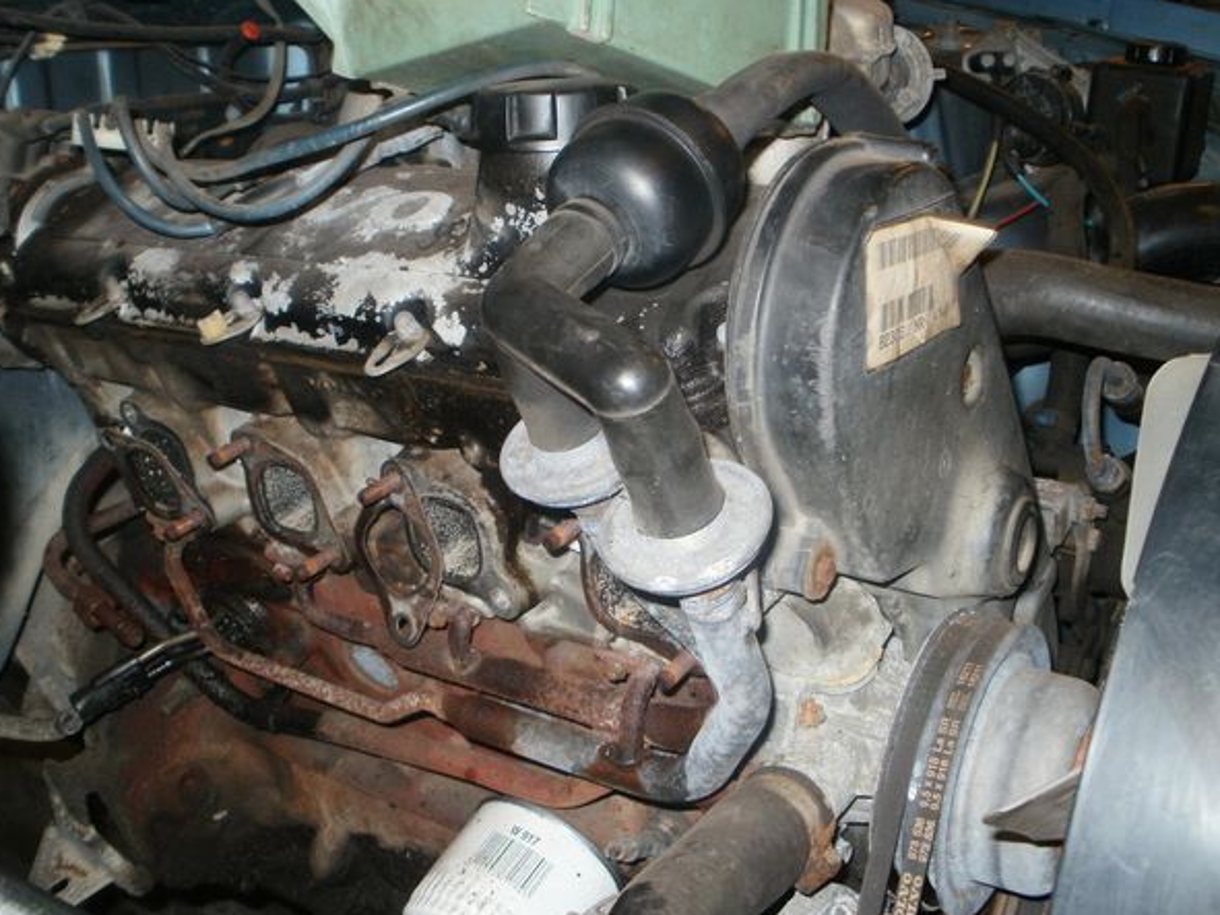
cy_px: 494
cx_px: 597
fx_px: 1374
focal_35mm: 39
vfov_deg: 36.8
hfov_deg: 47.9
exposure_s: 1/30
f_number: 3.5
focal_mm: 6.3
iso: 125
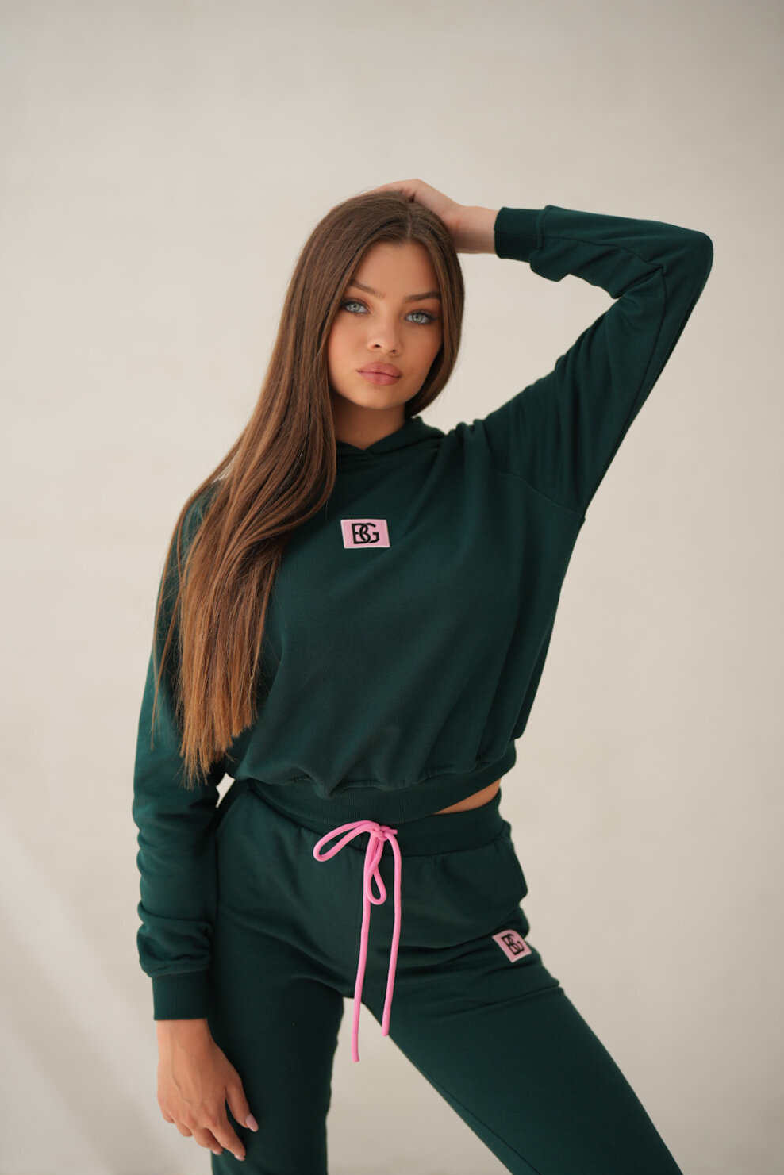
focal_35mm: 54
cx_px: 391
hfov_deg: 25.1
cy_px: 583
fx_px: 1763
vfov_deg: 36.9
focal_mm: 50
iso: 200
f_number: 1.4
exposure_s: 1/200
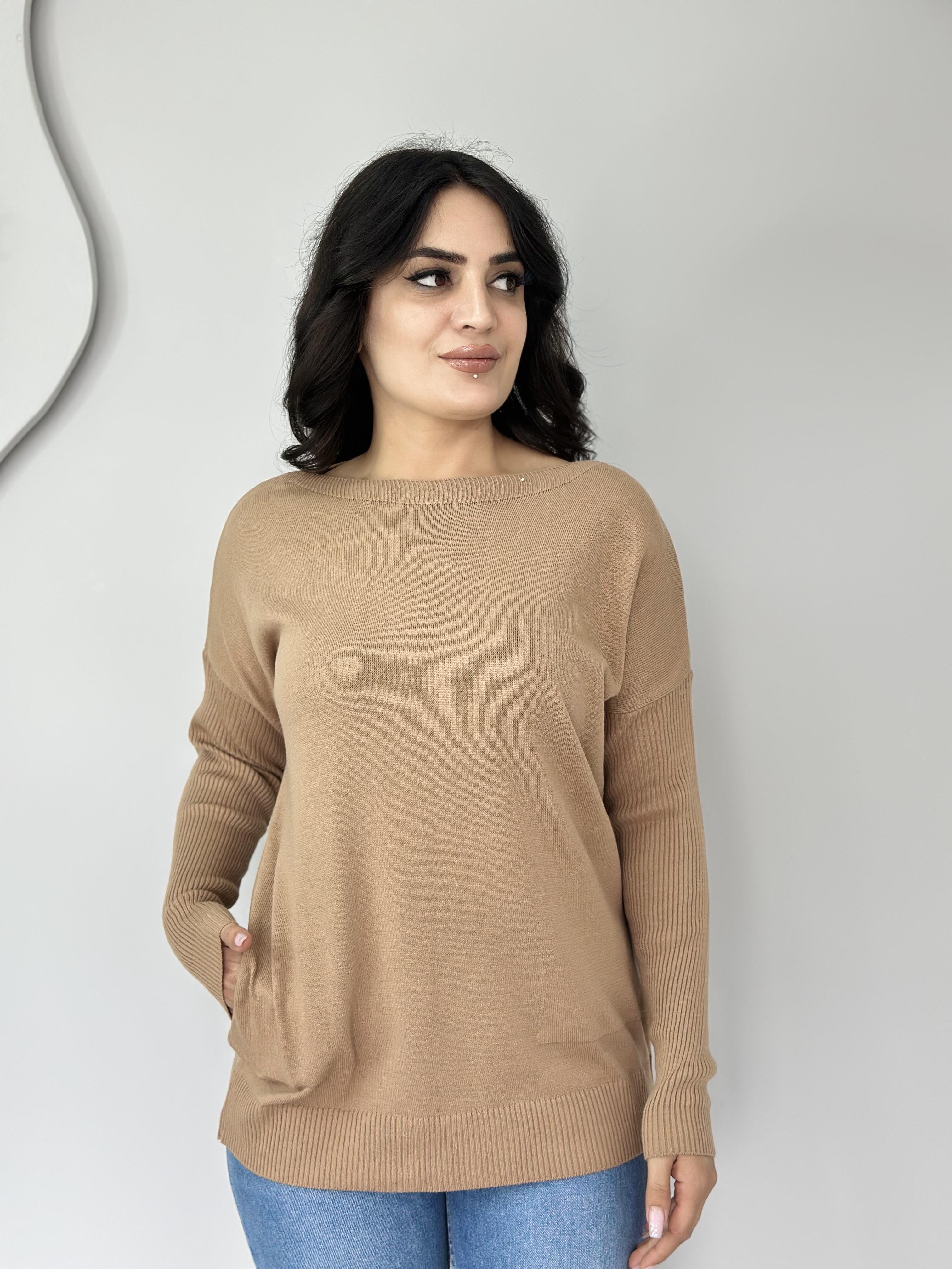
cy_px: 634
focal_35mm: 48
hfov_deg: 30.3
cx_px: 476
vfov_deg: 39.7
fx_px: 1760
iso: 125
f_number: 1.78
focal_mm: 6.86
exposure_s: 1/100
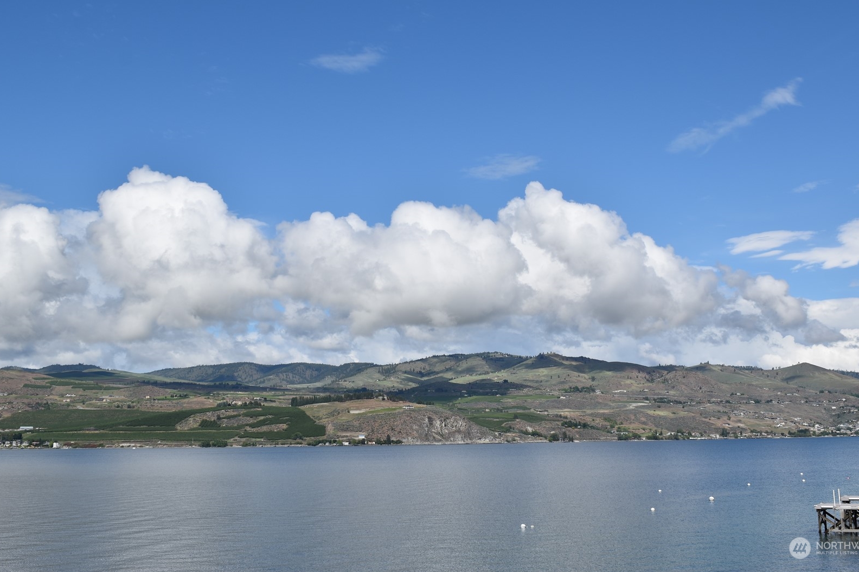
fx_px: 1074
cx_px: 436
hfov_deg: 43.6
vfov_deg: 29.9
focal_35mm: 45
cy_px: 267
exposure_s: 1/400
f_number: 10
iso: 100
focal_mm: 28
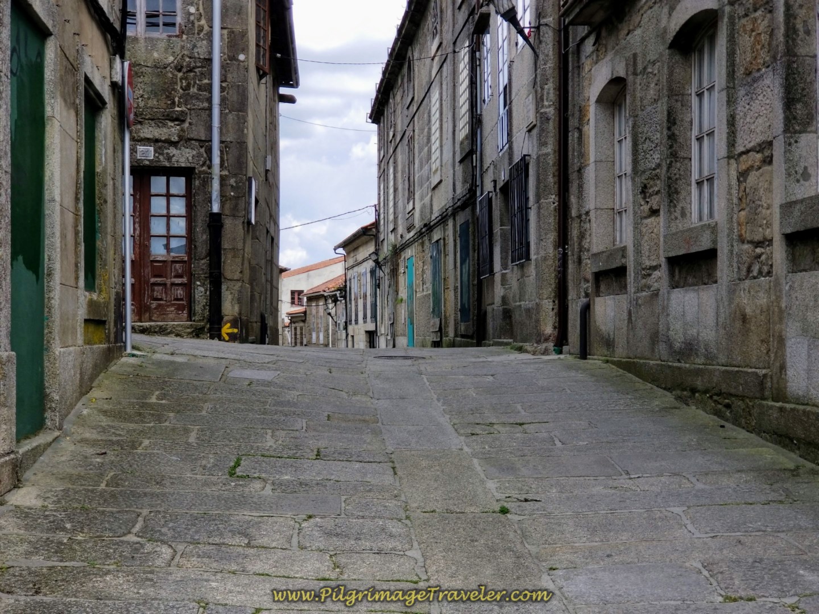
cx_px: 410
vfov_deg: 28.0
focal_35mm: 52
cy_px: 307
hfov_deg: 36.8
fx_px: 1230
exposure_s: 1/658
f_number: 2.4
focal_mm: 6
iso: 25
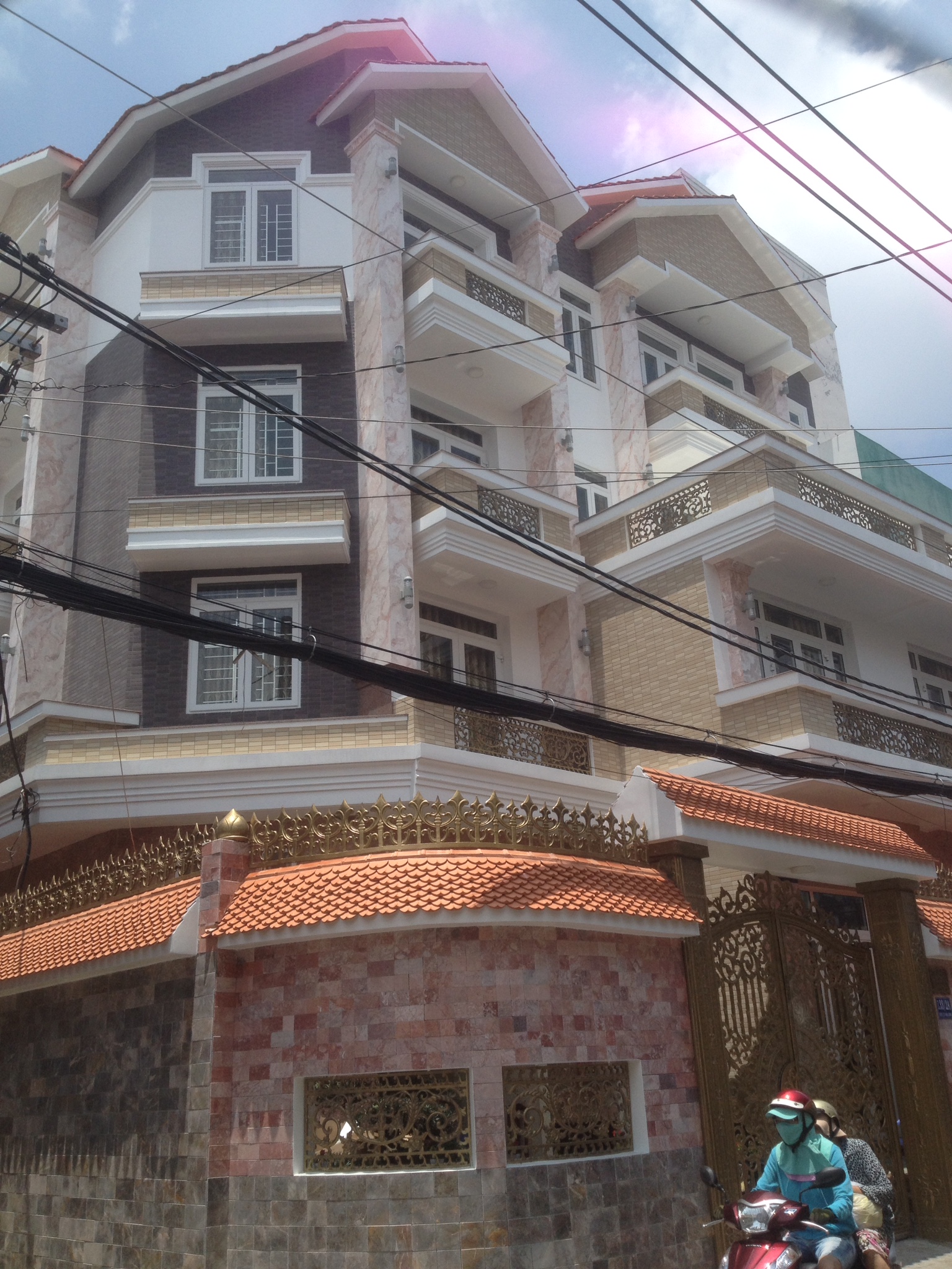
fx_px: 1283
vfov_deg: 52.6
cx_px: 476
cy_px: 634
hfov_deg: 40.7
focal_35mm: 35
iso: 50
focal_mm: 4.28
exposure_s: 1/1842
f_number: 2.4
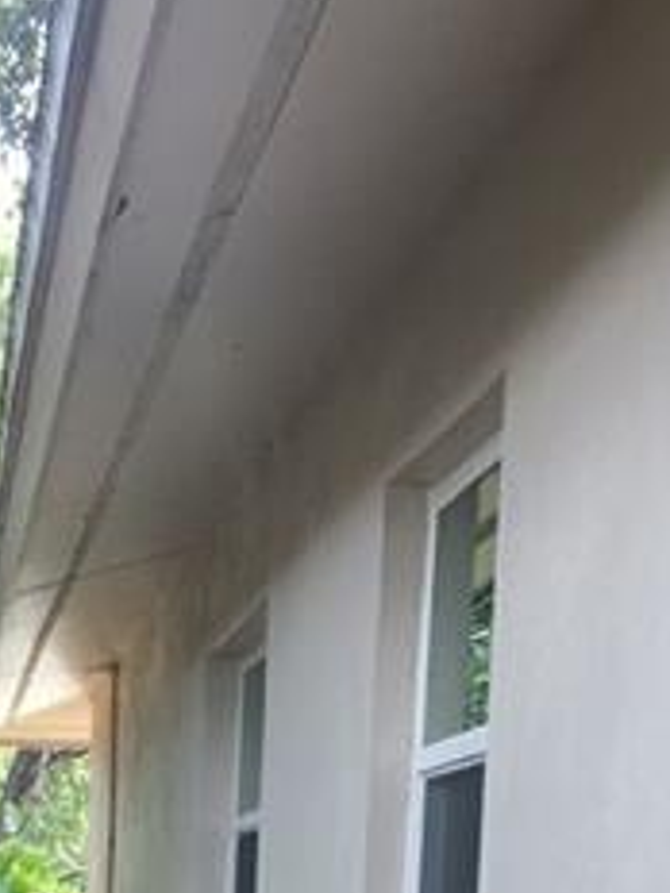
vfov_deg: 18.5
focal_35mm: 96
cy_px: 1263
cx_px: -219
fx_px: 2477
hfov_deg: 14.7
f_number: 2.2
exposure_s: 1/120
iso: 32
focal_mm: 4.15
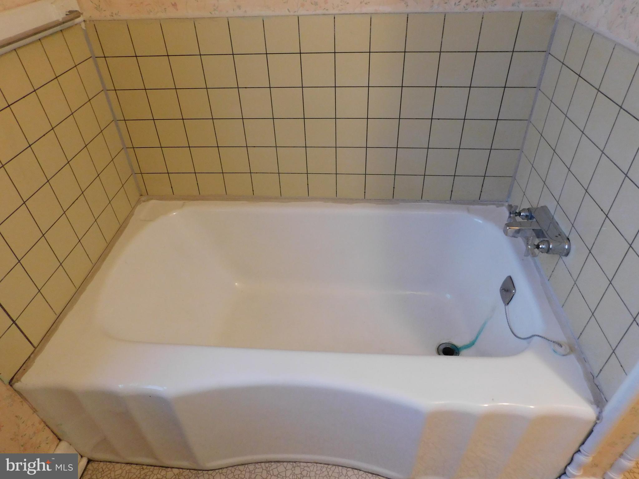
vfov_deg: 58.9
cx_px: 320
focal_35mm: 23
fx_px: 425
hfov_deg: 73.9
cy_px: 240
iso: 400
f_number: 3
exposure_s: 1/8
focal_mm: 4
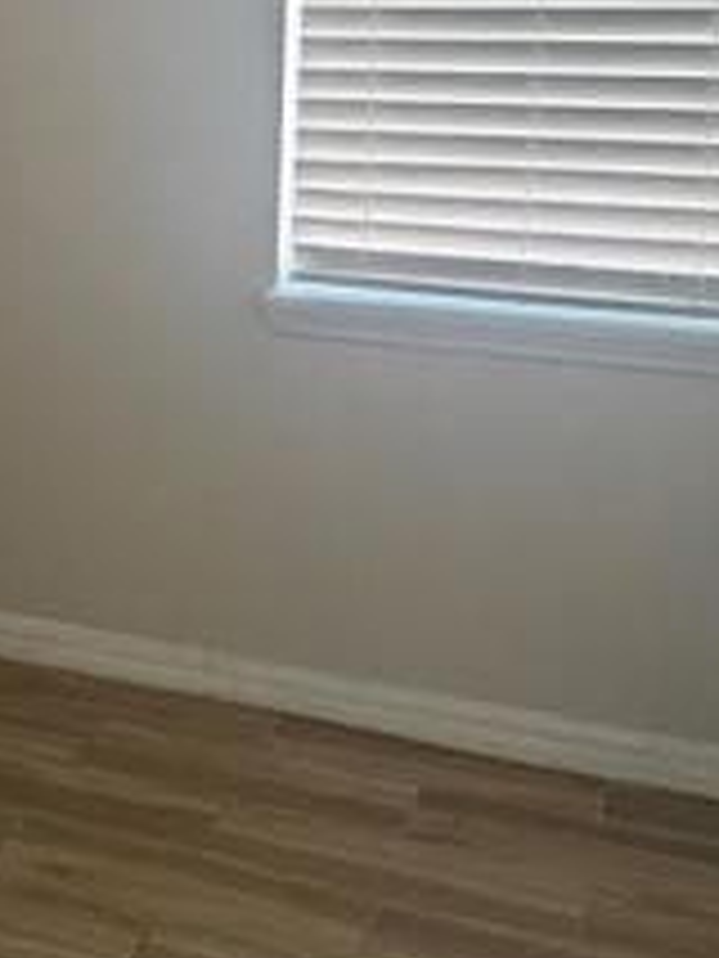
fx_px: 1660
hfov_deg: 23.3
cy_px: 207
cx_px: -16
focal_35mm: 60
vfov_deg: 31.4
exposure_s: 1/120
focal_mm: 6.76
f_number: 1.78
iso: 320
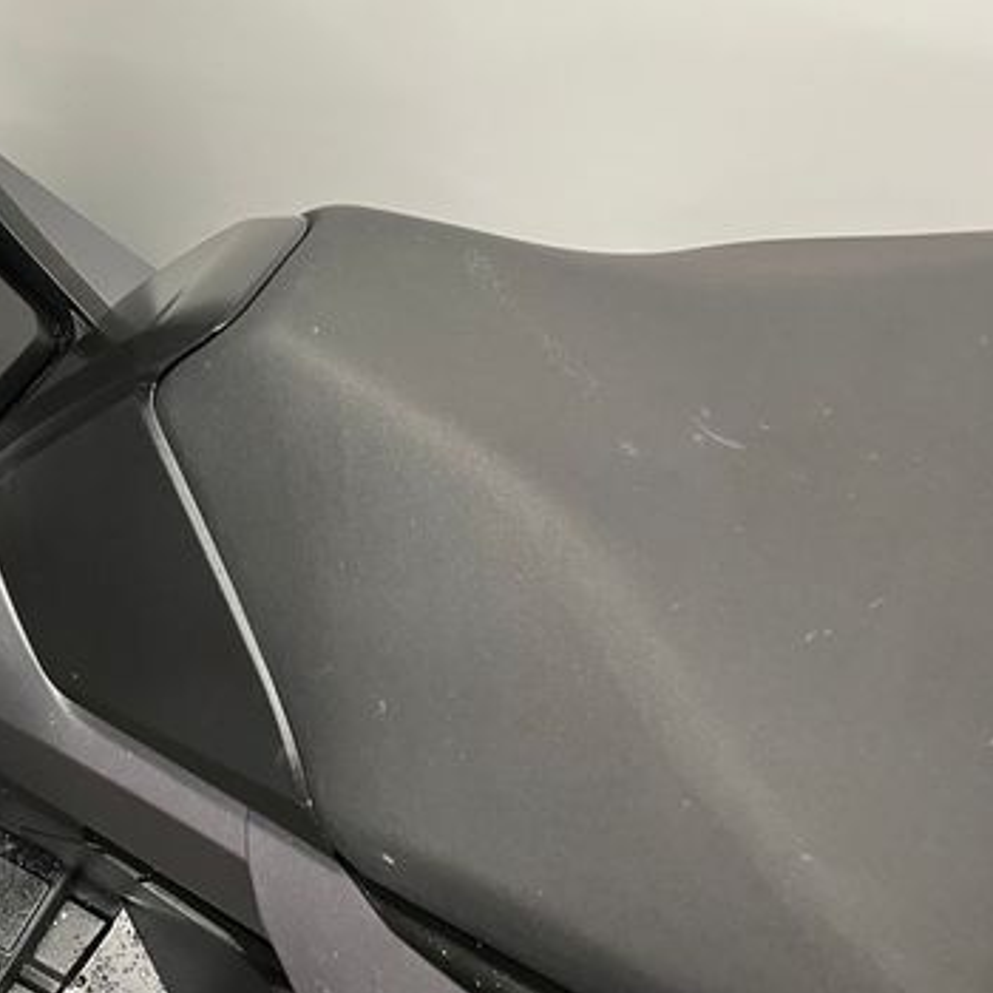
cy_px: 357
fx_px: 1363
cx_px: 111
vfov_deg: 39.7
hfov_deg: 37.6
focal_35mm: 42
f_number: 1.6
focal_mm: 5.1
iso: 200
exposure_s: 1/50
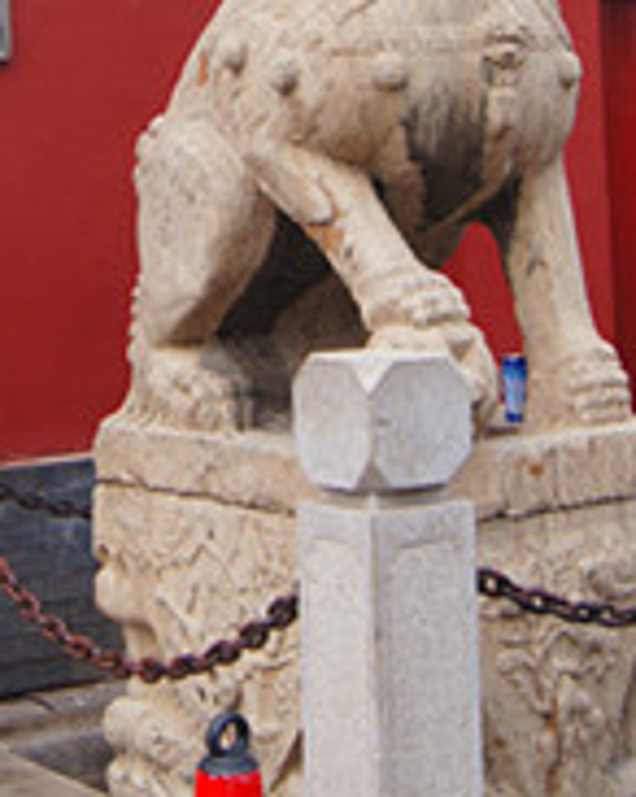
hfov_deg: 18.4
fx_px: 1956
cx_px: 213
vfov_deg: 22.6
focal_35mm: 83
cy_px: 109
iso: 100
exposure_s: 1/320
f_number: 5.6
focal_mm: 18
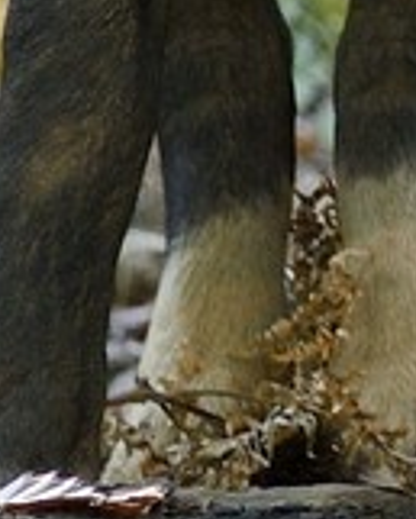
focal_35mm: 652
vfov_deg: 2.9
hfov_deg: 2.3
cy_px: -977
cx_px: 2254
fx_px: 10025
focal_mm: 70
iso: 500
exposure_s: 1/125
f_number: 5.6
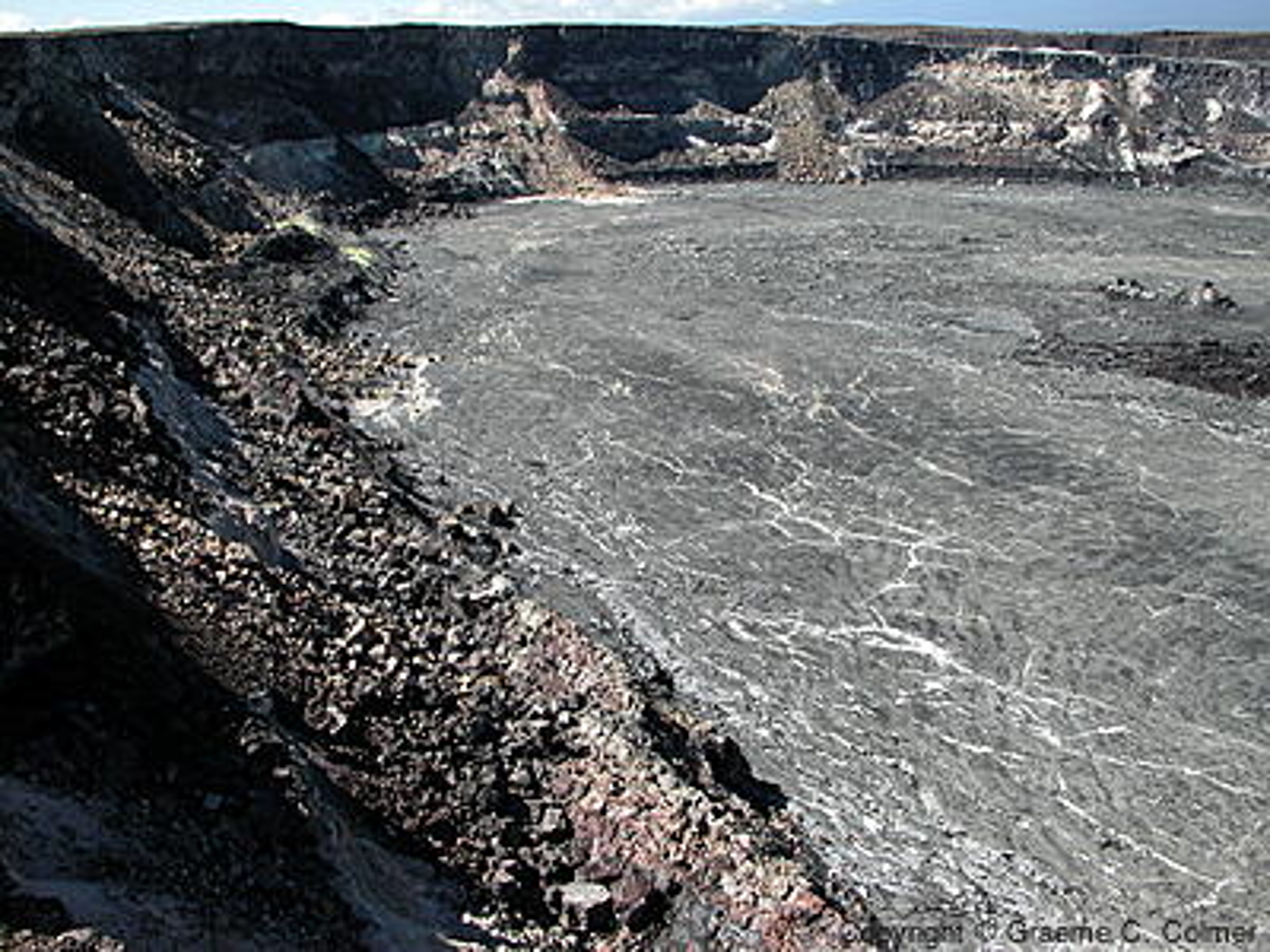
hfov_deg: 54.0
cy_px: 476
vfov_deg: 41.8
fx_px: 1247
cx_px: 635
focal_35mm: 34
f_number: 6.3
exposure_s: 1/275
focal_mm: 8.9
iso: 100
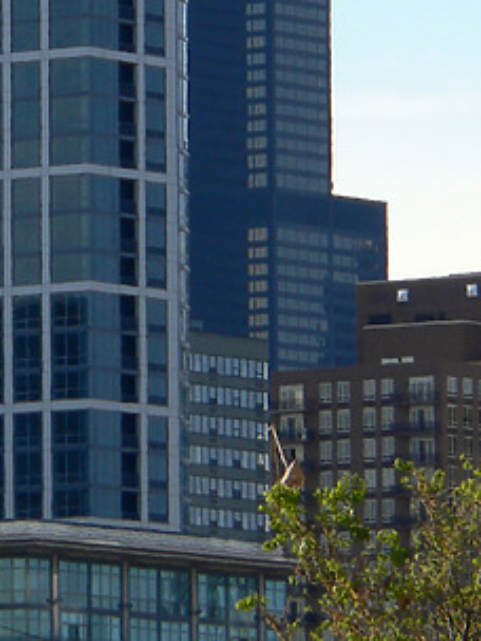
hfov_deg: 2.6
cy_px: 57
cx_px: -123
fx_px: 10635
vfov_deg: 3.5
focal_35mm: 574
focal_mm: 32.3
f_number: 4.6
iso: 80
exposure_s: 1/500
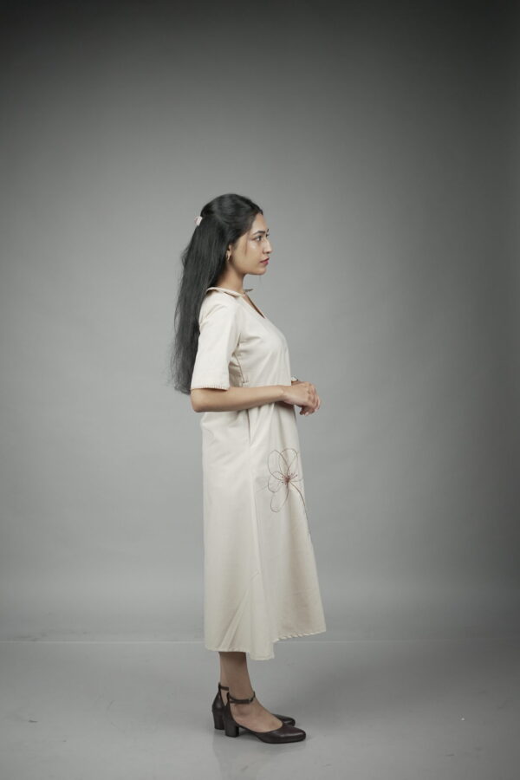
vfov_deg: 38.2
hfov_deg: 26.0
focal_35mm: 52
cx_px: 260
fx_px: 1127
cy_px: 390
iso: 800
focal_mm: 35
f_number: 2
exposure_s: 1/400
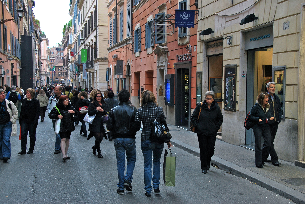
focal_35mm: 54
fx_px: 458
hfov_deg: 36.8
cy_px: 102
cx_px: 152
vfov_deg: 25.1
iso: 200
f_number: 8
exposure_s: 1/80
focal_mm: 36
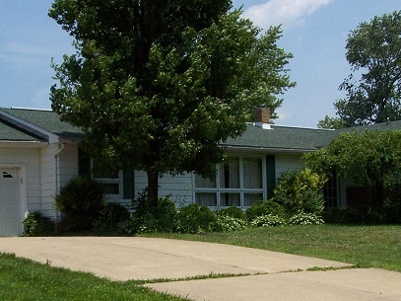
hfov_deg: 27.8
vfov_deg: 20.9
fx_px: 811
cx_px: 192
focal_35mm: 70
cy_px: 207
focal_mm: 6.3
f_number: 5.6
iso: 160
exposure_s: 1/1250
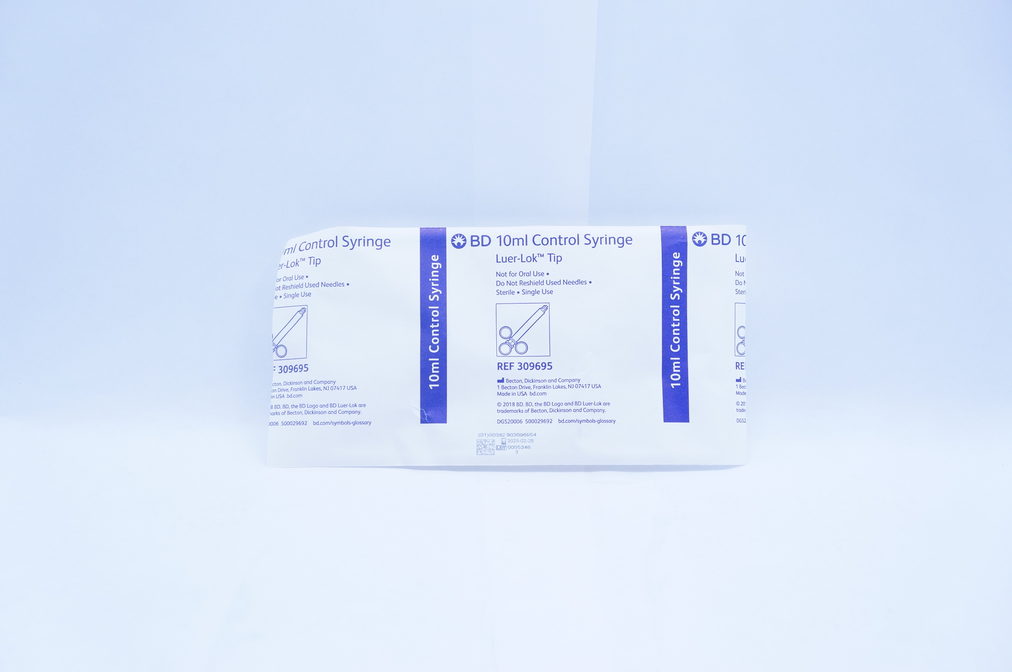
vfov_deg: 27.2
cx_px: 506
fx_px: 1390
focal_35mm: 50
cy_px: 336
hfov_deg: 40.0
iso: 800
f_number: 4.5
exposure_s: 1/200
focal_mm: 33
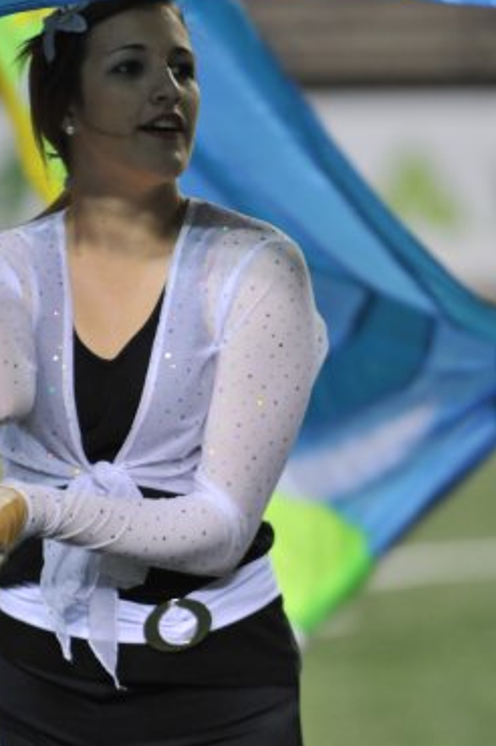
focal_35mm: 487
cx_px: 191
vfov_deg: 4.2
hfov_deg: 2.8
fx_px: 10083
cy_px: 484
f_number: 2.8
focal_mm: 200
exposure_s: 1/320
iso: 800
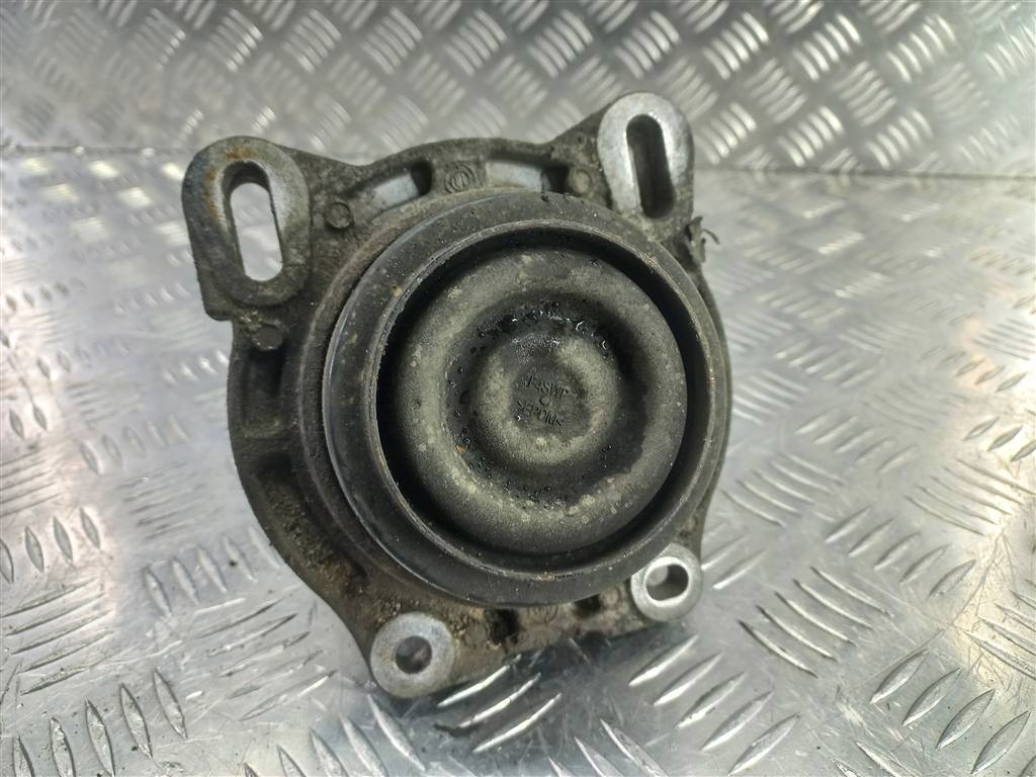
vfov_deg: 54.9
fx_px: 748
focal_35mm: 25
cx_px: 518
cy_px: 388
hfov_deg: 69.4
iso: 160
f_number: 1.8
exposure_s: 1/50
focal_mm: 4.6
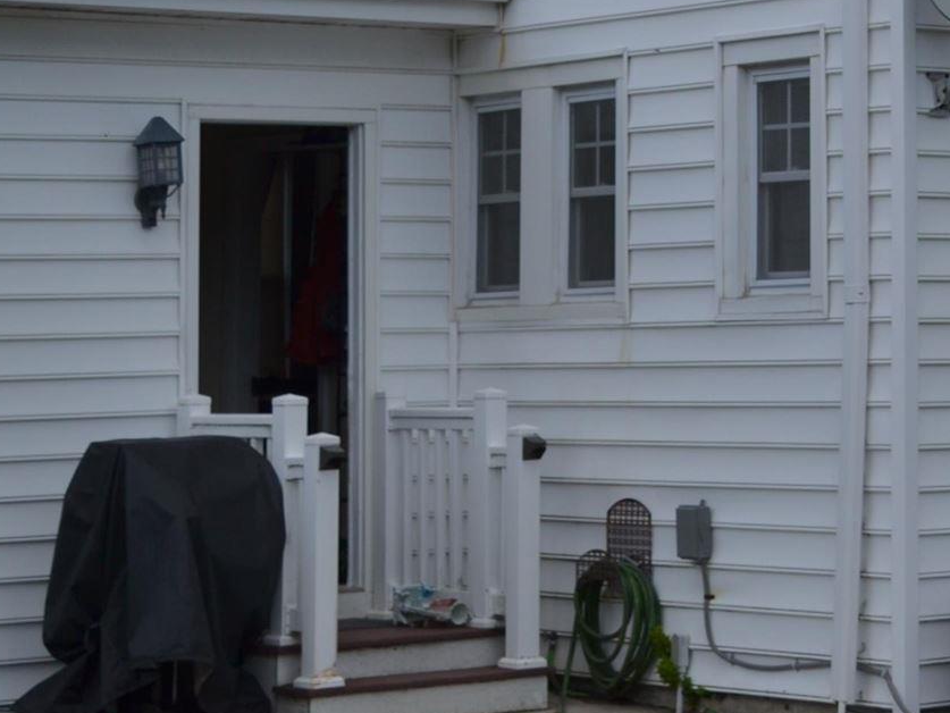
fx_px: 3486
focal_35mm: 127
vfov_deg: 11.5
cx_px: 1170
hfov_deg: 14.9
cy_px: -60
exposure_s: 1/800
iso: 100
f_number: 4
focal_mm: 24
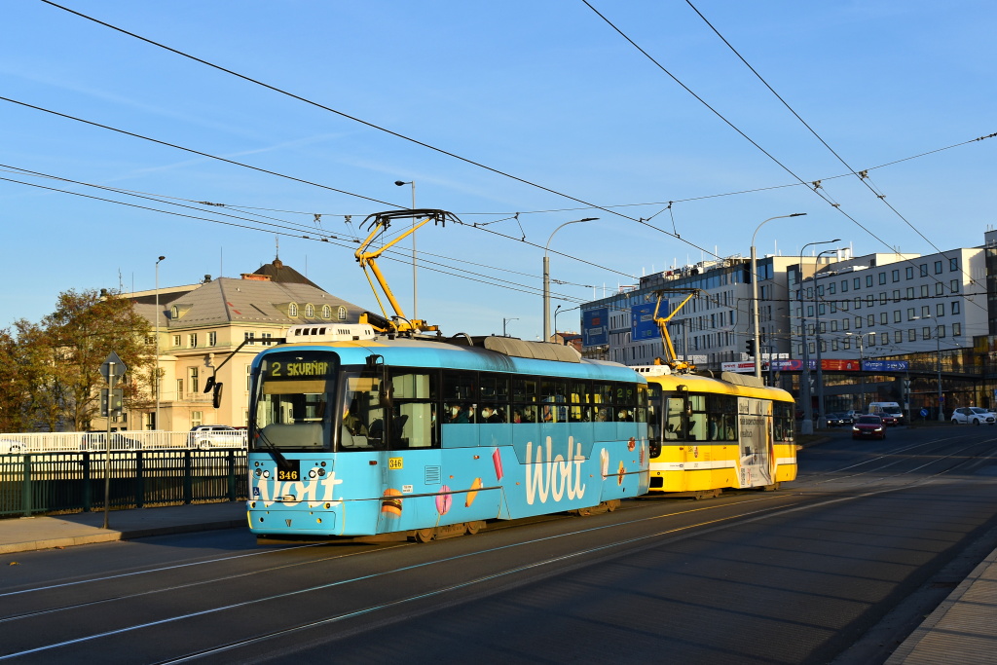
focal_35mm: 48
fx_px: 1329
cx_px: 498
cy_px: 332
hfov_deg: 41.1
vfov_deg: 28.1
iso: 200
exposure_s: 1/320
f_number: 9
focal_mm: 32
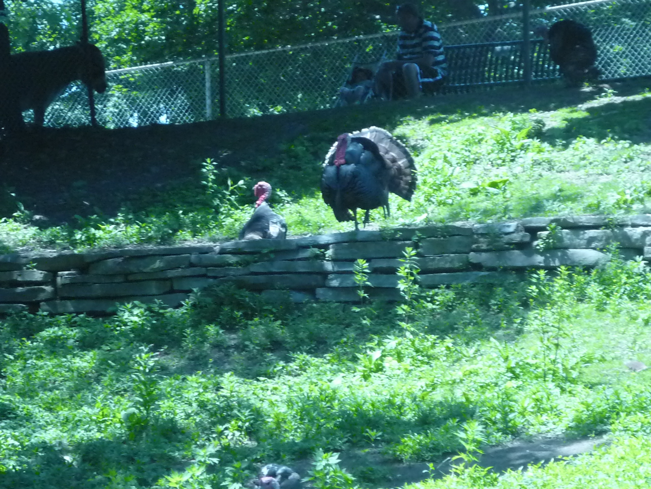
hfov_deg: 12.3
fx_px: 3009
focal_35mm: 160
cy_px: 244
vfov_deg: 9.3
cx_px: 326
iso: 400
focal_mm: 16.5
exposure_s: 1/320
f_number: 5.1
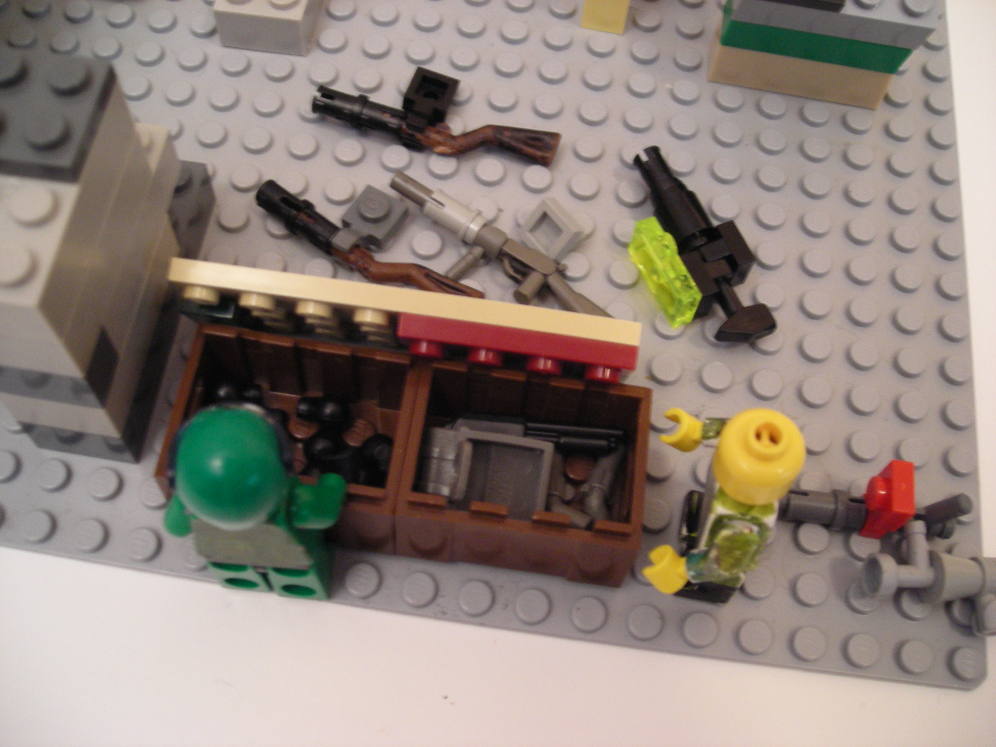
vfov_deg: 37.7
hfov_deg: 49.0
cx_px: 498
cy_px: 374
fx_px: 1093
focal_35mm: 38
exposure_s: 1/7.4
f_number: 3.2
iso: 200
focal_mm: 6.3
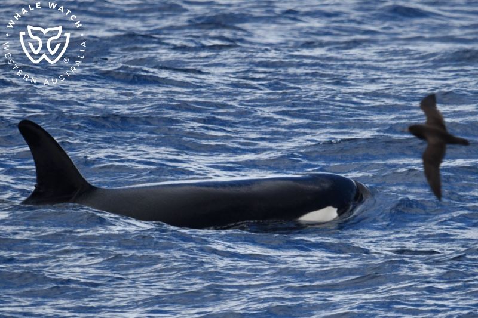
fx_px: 7965
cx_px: 239
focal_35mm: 600
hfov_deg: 3.4
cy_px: 159
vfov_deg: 2.3
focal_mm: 600
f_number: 6.3
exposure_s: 1/8000
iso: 1400
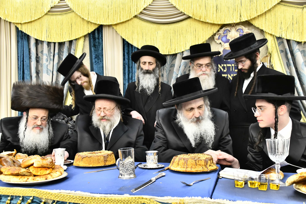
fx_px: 306
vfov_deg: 36.9
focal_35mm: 36
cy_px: 102
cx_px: 153
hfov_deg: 53.1
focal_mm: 36
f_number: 5.6
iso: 4000
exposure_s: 1/125
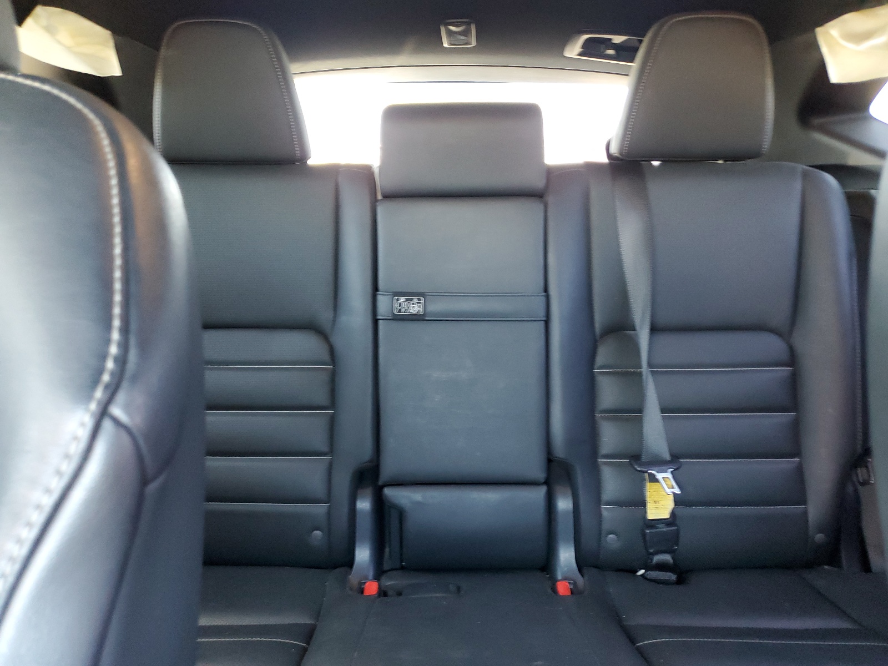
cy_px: 333
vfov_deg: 53.1
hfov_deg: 67.3
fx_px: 667
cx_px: 444
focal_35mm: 26
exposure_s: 1/60.2
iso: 315
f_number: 1.5
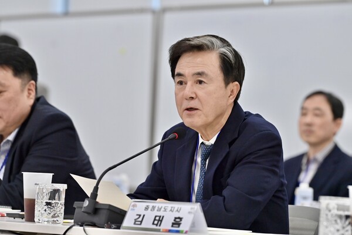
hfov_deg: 10.3
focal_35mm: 200
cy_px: 118
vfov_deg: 6.9
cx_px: 176
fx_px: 1955
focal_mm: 200
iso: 1000
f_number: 5
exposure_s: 1/250
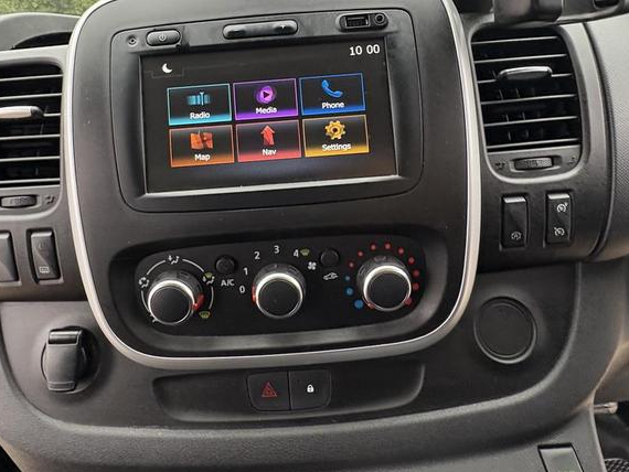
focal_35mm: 22
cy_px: 159
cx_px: 287
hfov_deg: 76.2
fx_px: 400
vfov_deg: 59.8
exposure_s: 1/60
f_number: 2.2
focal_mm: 2.22
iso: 250
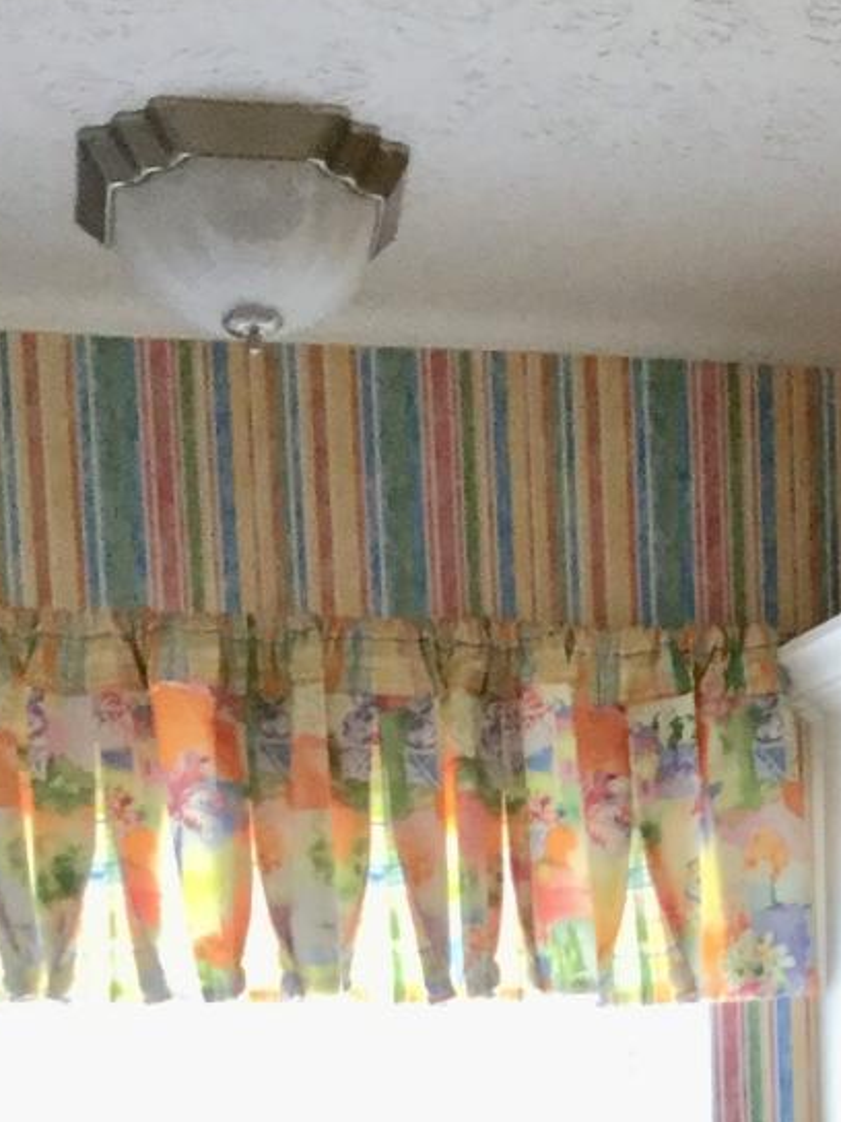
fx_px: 3693
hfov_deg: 12.6
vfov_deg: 15.9
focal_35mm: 114
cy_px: 1646
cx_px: 1119
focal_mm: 3.3
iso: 64
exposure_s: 1/30
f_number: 2.4
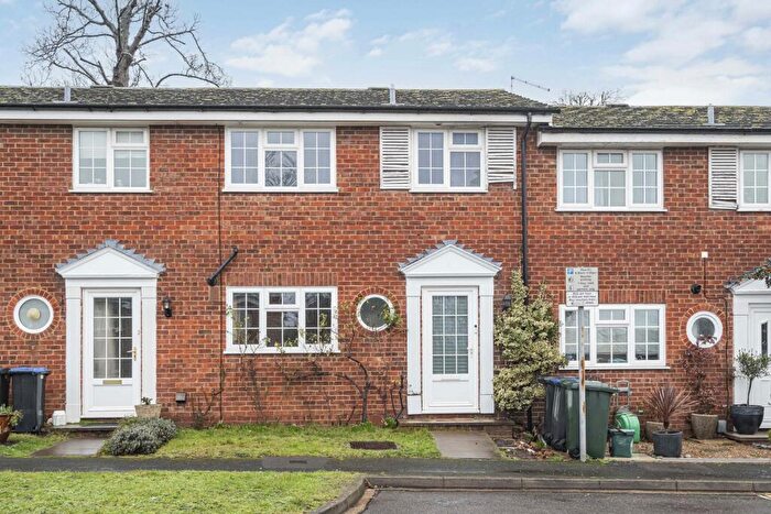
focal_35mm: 35
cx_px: 386
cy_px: 257
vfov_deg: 37.9
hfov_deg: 54.4
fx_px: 750
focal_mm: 35
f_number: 8
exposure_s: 1/60
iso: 800
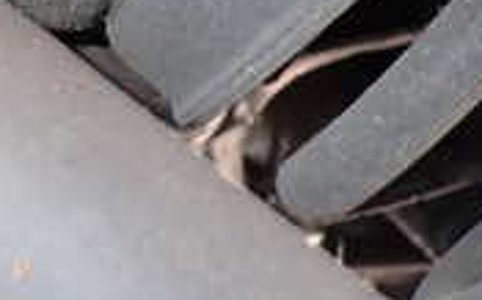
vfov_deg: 13.7
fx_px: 1194
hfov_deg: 19.3
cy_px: -102
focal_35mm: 91
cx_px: -286
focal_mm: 4.5
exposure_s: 1/30
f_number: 2
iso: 200
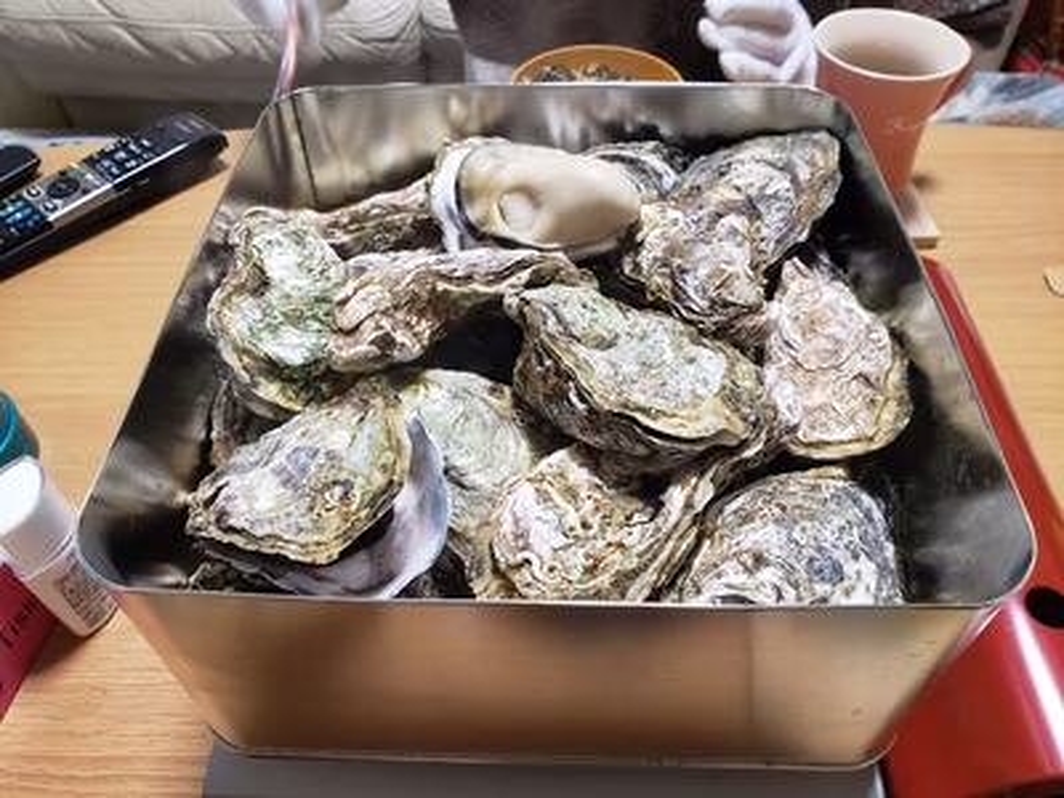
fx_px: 799
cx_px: 532
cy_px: 399
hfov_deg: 67.3
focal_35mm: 26
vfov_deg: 53.1
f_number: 2.4
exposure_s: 1/33
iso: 250
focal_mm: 4.3
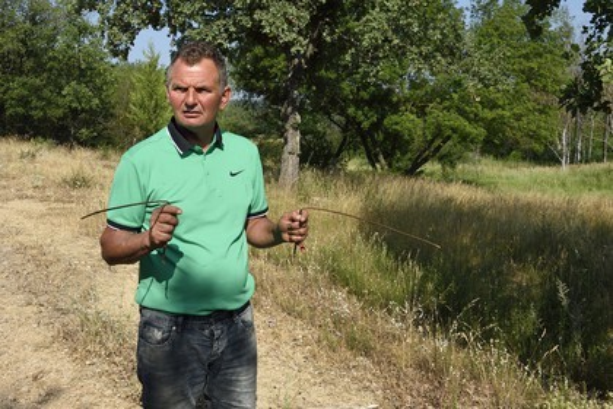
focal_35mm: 31
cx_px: 306
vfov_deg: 42.3
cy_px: 204
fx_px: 528
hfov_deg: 60.3
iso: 200
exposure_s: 1/320
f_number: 11
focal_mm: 31
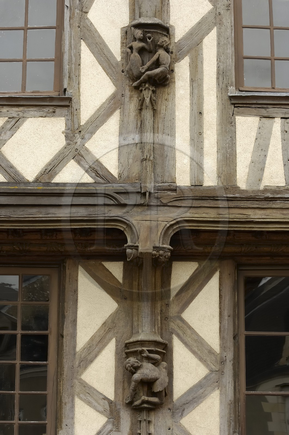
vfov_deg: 19.5
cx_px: 144
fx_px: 1268
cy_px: 218
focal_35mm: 105
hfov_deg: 13.0
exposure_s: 1/160
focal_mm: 70
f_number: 5
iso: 100
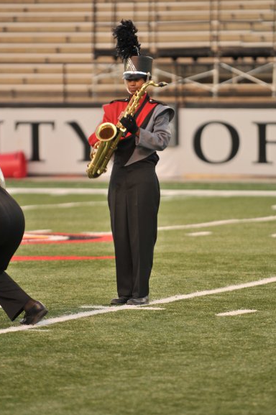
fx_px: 3592
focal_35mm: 312
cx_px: 134
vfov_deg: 6.6
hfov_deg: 4.4
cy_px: 204
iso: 200
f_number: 2.8
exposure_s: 1/160
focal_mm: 200
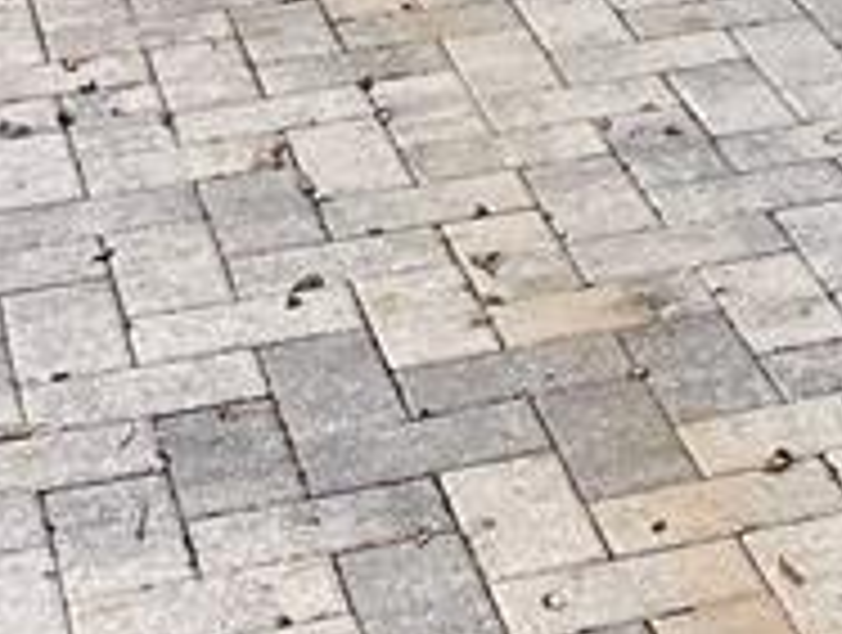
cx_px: 1220
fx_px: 3461
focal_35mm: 142
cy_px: -1034
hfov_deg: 13.2
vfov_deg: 9.1
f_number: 1.6
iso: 32
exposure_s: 1/356
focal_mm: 4.2
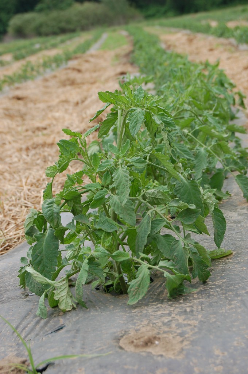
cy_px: 187
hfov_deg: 16.5
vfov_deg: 24.6
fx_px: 855
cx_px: 124
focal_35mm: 82
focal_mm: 55
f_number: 7.1
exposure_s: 1/200
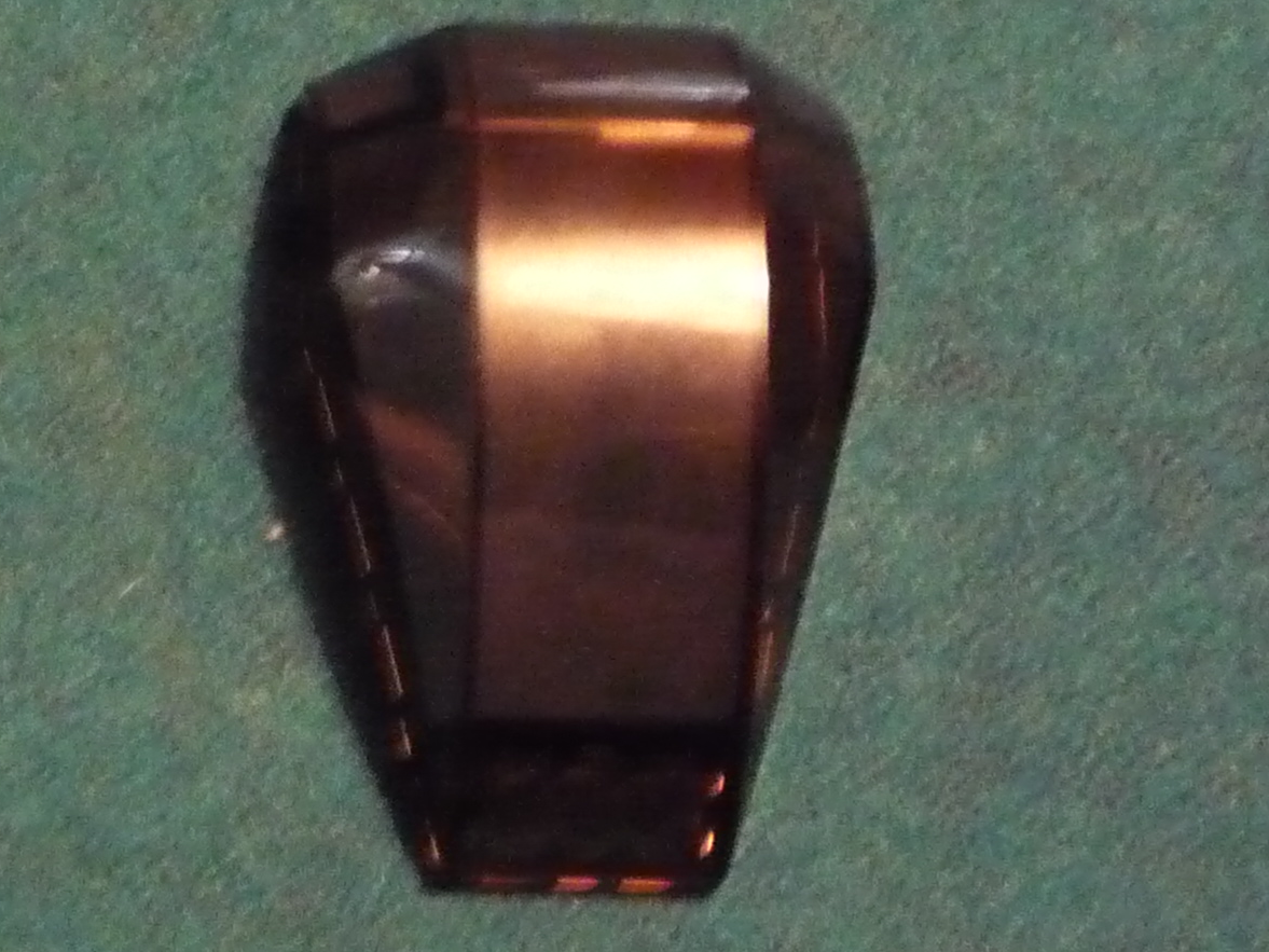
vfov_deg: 15.9
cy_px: 427
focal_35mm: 93
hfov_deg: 20.8
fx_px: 3410
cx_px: 191
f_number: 3.3
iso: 800
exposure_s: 1/10
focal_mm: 5.2
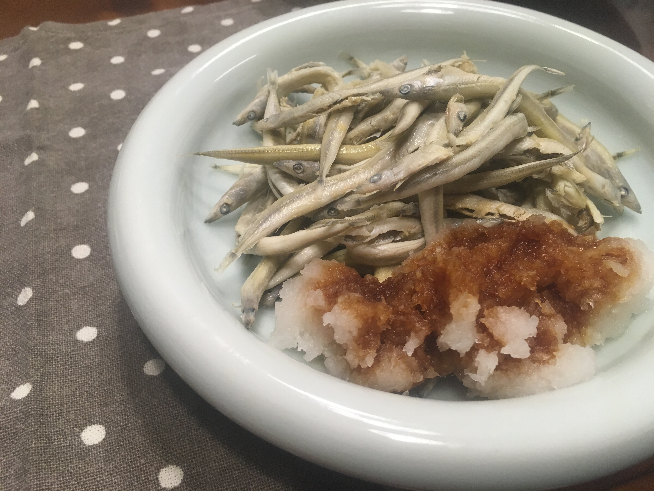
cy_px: 246
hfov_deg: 61.7
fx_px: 548
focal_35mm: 29
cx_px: 327
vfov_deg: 48.2
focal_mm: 4.15
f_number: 2.2
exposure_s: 1/30
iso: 40
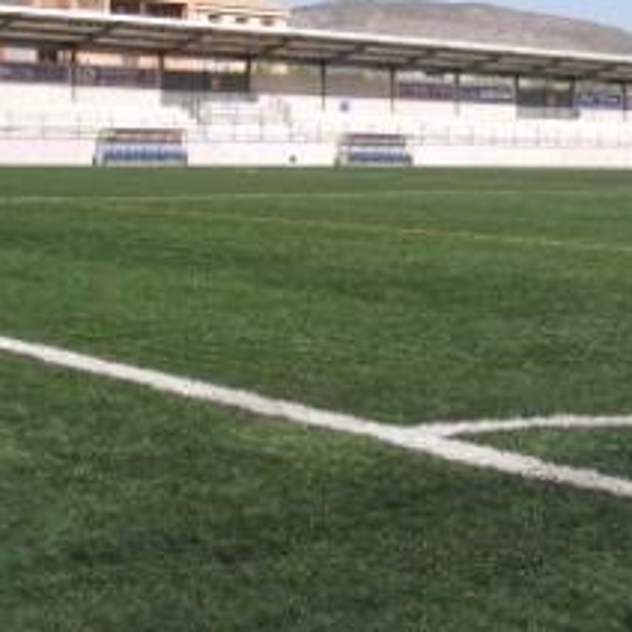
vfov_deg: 24.3
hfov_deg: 23.3
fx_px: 1467
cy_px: 289
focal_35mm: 71
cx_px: 641
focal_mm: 6.3
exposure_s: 1/230
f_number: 6.6
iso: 50
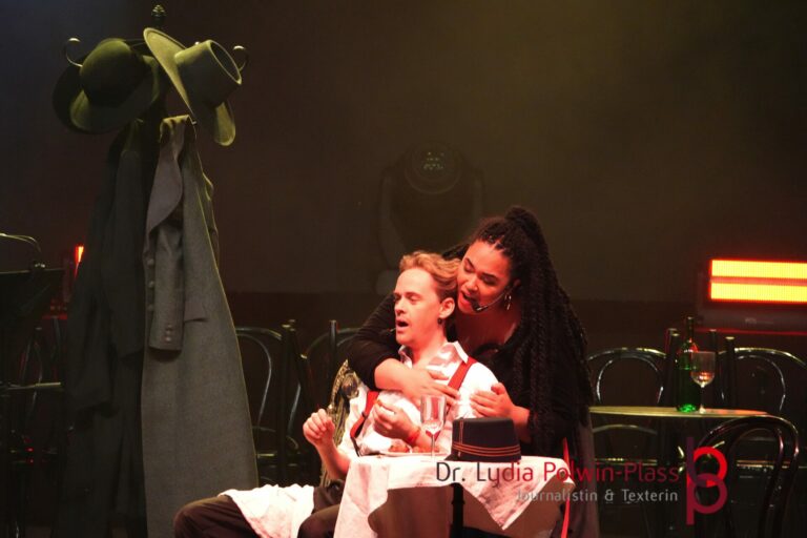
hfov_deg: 4.6
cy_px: 269
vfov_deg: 3.1
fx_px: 10087
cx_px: 404
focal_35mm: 450
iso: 6400
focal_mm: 300
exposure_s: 1/160
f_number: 6.3
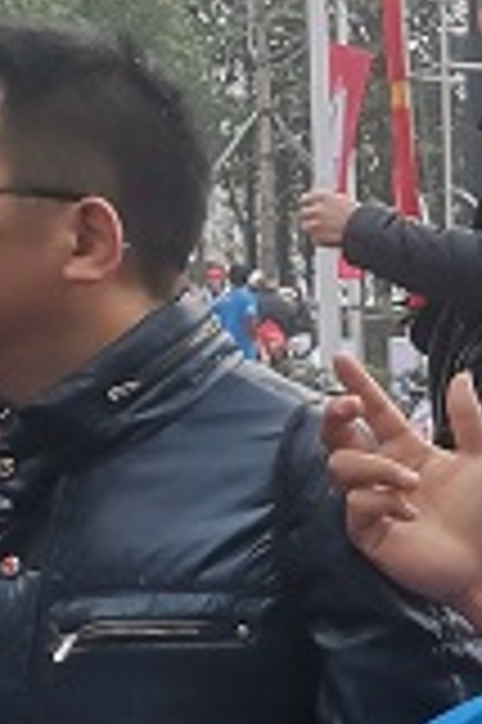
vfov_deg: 14.2
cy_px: 818
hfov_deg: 8.7
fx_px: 2838
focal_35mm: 141
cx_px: 1234
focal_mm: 3.95
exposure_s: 1/531
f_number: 1.8
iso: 50
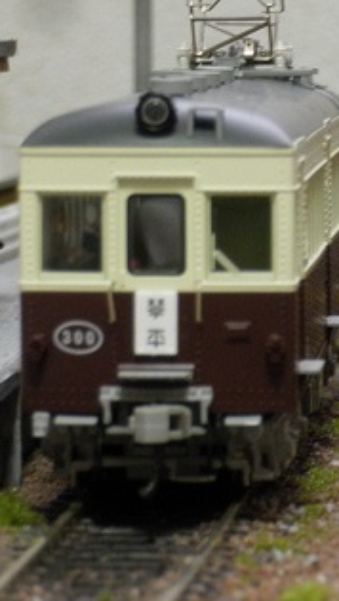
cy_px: 347
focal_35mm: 289
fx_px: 4613
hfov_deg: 4.2
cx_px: 395
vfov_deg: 7.5
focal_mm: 21.6
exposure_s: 1/4
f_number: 5.5
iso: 200
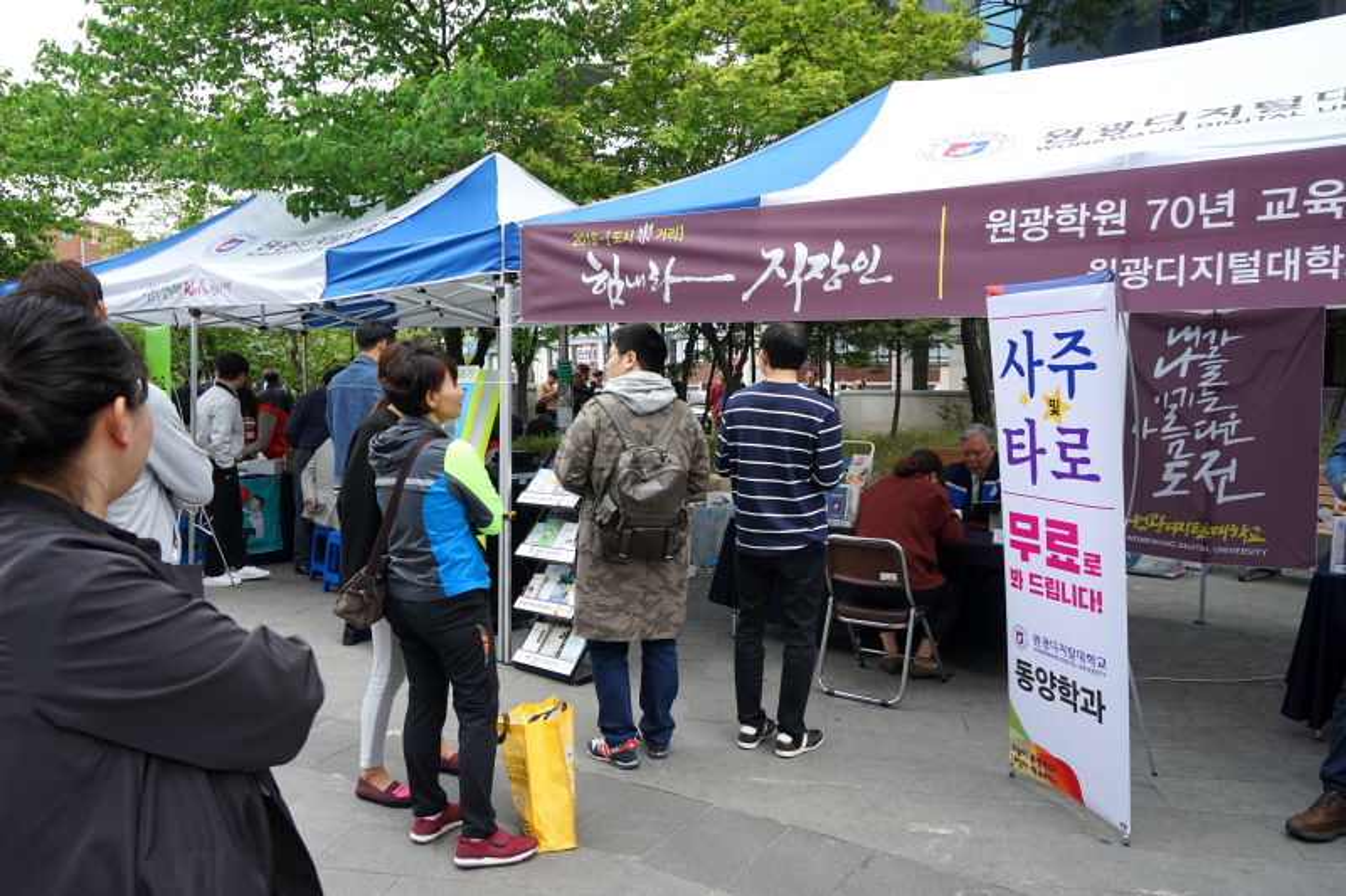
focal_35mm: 26
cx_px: 673
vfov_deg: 49.5
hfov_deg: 69.4
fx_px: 972
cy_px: 448
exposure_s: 1/100
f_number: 7.1
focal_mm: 26
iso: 100
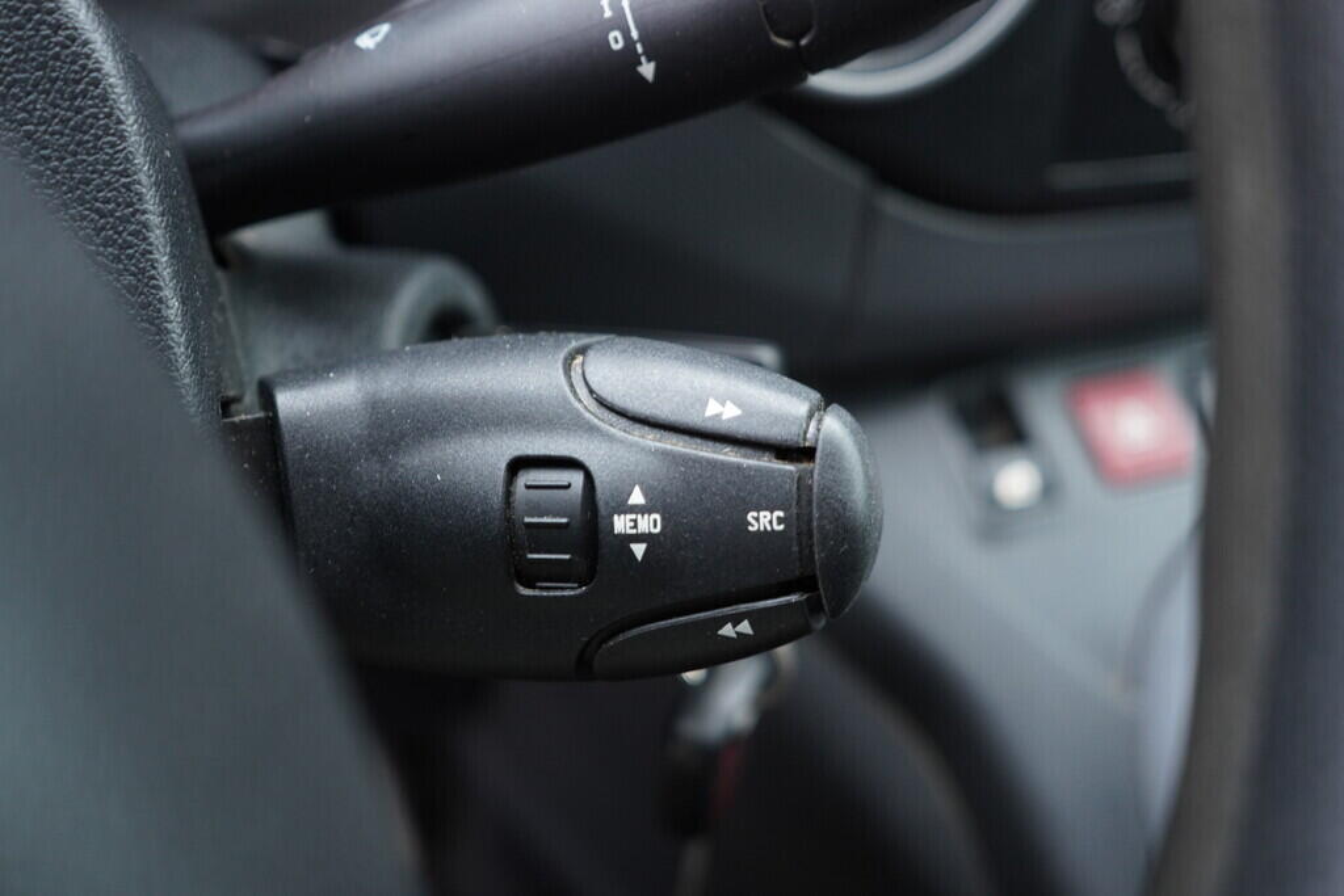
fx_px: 1344
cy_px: 448
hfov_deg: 53.1
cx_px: 672
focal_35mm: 36
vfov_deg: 36.9
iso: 500
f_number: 2.8
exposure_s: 1/40
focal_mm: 24
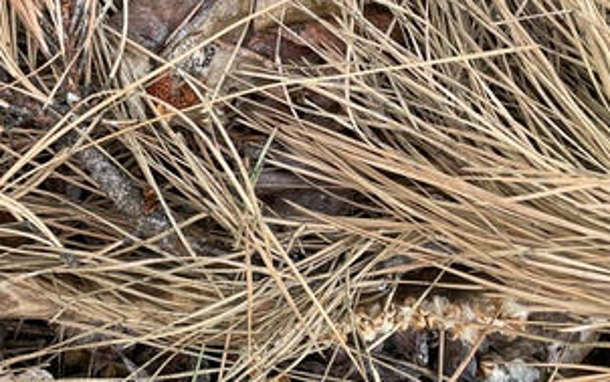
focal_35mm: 73
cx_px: -50
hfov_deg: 26.2
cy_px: -16
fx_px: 1214
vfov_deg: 17.4
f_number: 1.6
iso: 32
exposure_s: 1/121
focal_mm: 4.2
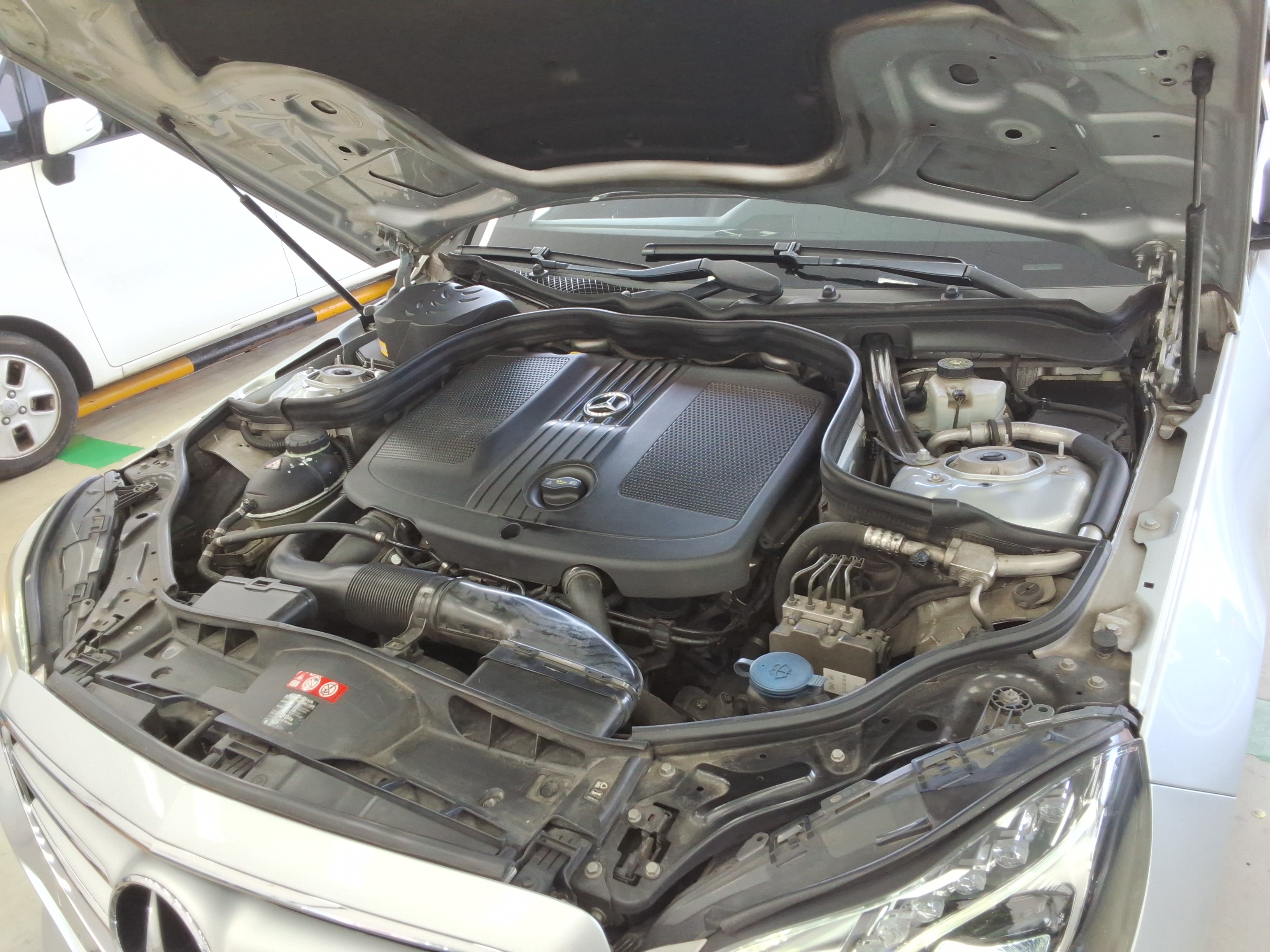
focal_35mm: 28
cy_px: 476
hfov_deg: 63.4
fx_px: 1027
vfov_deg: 49.7
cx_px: 635
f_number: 1.9
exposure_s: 1/60
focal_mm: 2.91
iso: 43
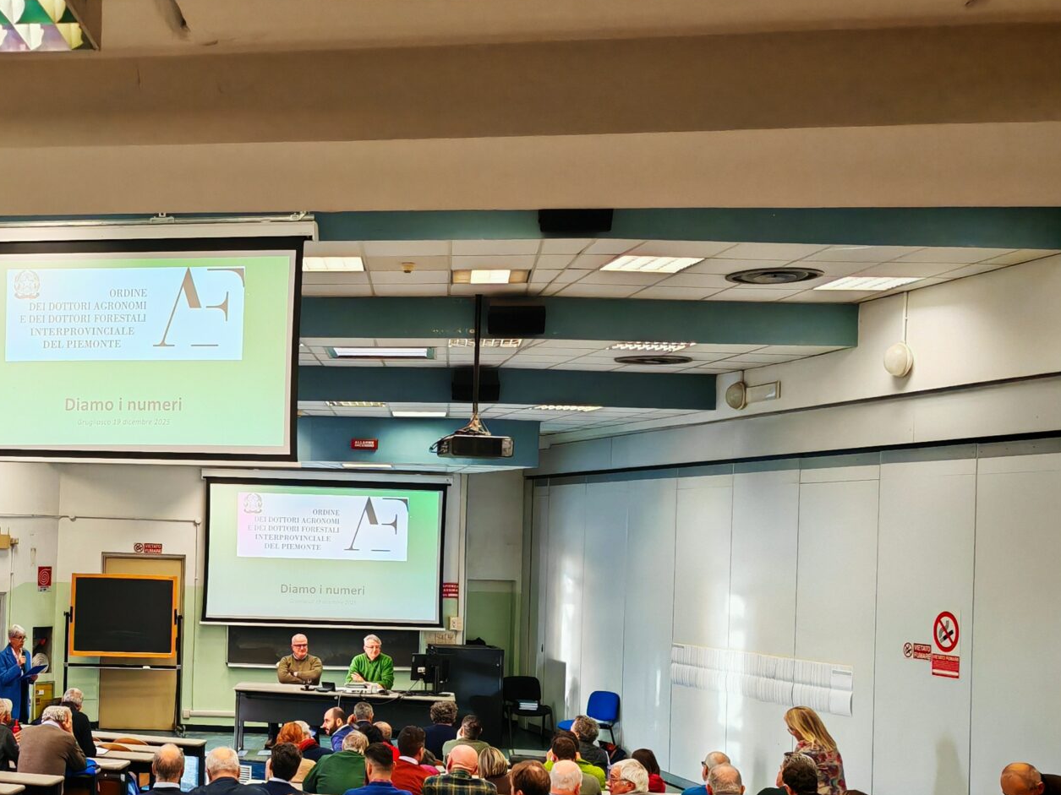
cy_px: 502
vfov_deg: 28.4
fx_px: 1563
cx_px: 153
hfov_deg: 35.7
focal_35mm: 51
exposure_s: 1/100
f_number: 1.9
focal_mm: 5.3
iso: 200
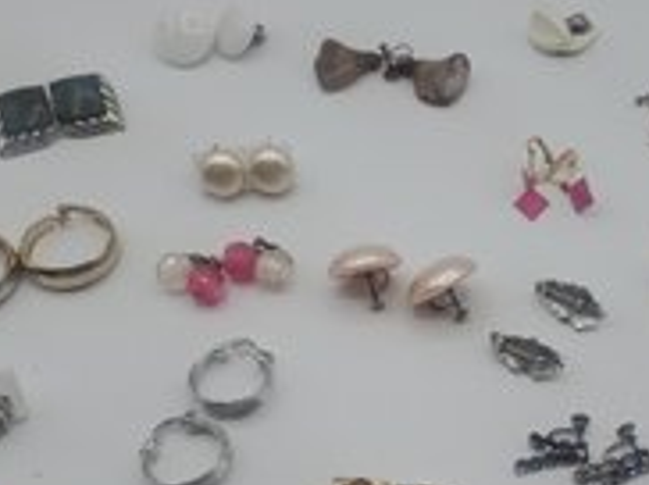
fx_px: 917
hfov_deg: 38.3
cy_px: 423
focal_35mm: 49
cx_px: 455
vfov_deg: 28.6
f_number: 2.4
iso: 50
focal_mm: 4.3
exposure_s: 1/784
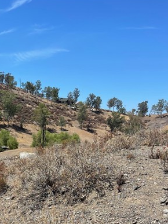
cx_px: 38
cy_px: 181
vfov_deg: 41.8
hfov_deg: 32.8
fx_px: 278
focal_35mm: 43
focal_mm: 5.1
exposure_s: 1/3663
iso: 32
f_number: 1.6
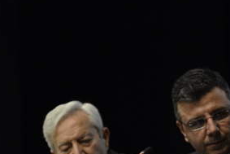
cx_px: 228
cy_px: 94
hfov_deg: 6.4
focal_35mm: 320
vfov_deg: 4.3
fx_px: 2045
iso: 2200
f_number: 2.8
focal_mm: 135
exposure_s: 1/125
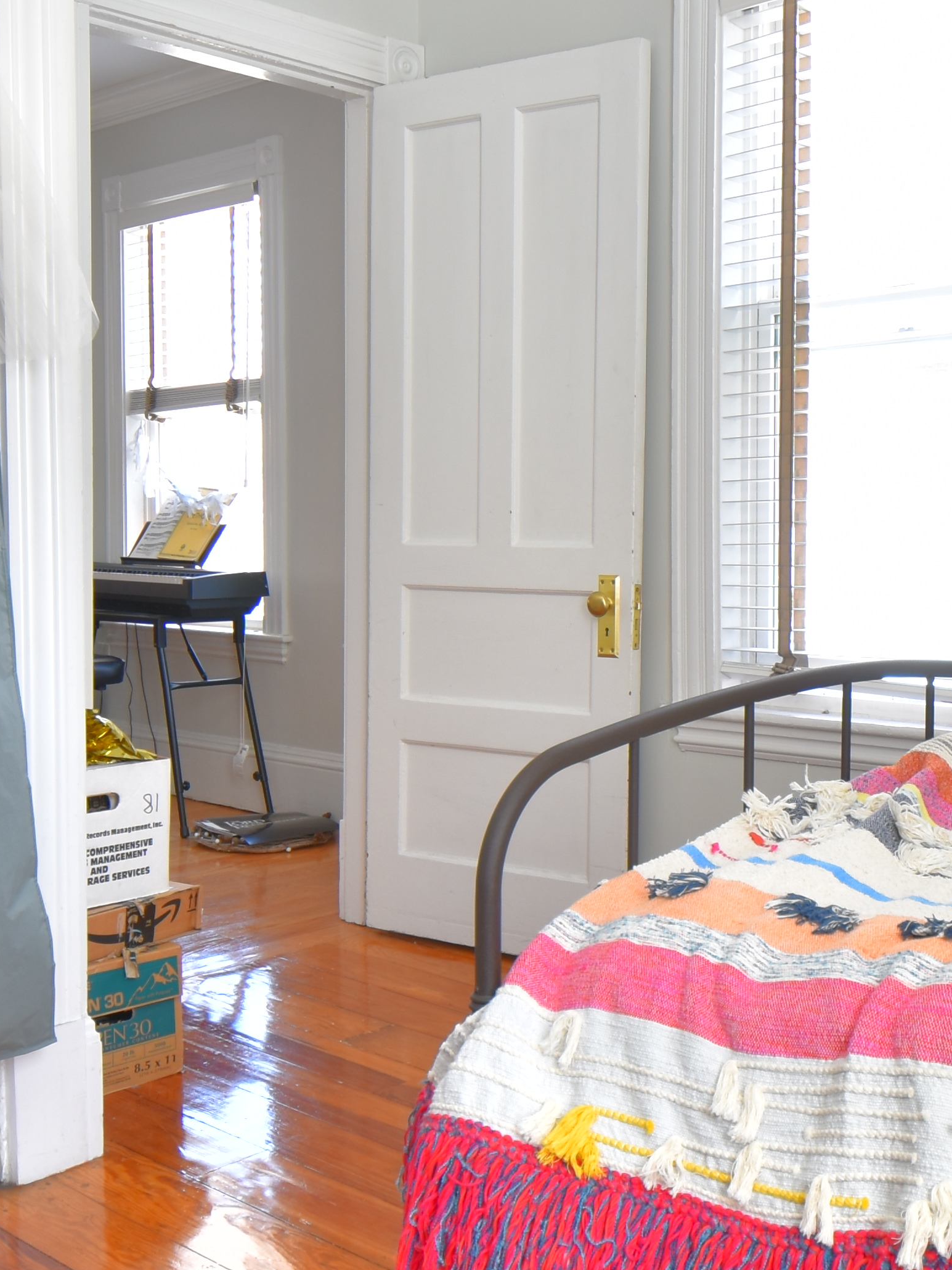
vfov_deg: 44.7
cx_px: 619
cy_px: 561
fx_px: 1540
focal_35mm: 42
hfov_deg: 34.1
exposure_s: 1/15
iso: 140
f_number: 3.5
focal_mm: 10
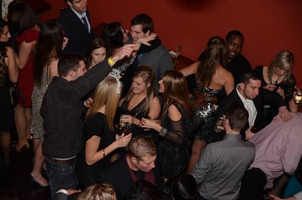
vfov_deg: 18.1
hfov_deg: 27.1
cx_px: 151
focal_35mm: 75
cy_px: 100
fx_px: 628
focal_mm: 50
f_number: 2.8
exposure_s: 1/40
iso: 1250
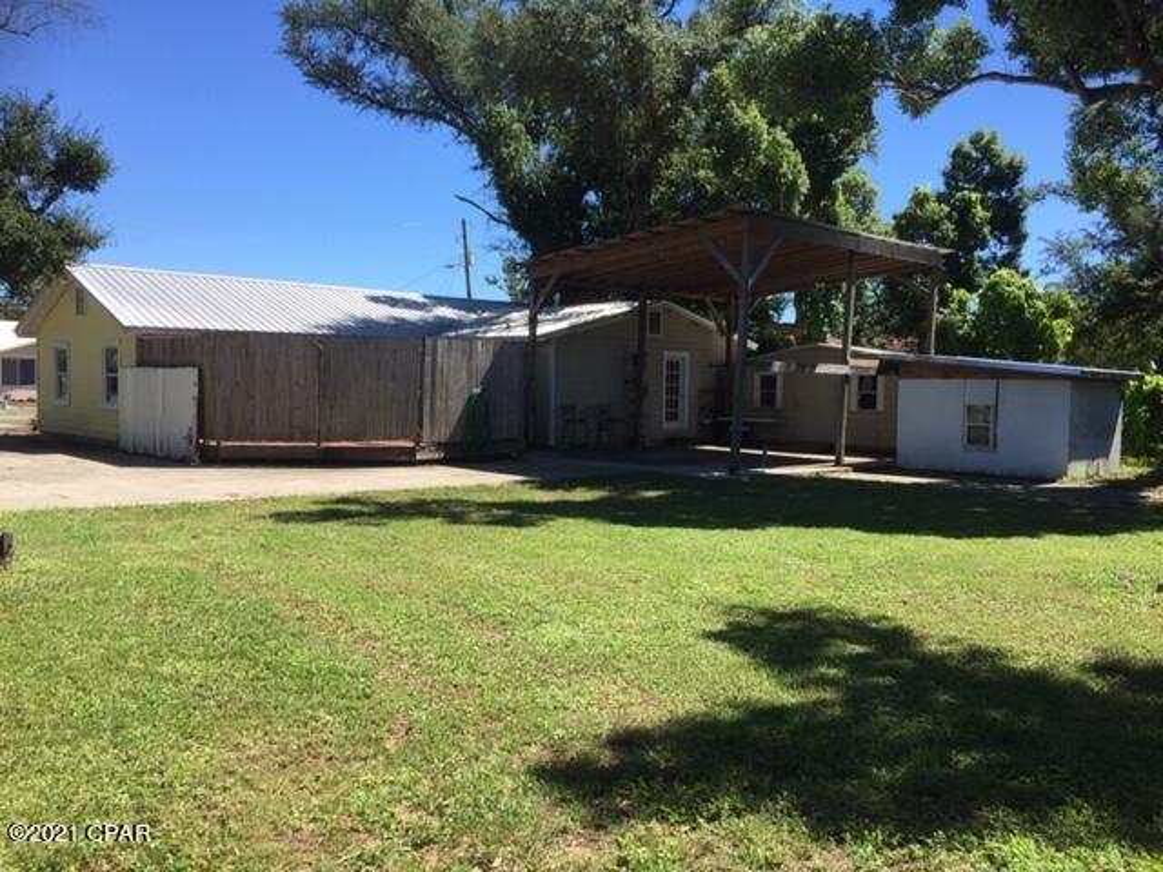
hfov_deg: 61.7
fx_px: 974
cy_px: 436
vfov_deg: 48.2
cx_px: 582
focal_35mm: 29
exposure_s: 1/1412
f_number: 2.2
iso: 32
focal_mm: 4.15
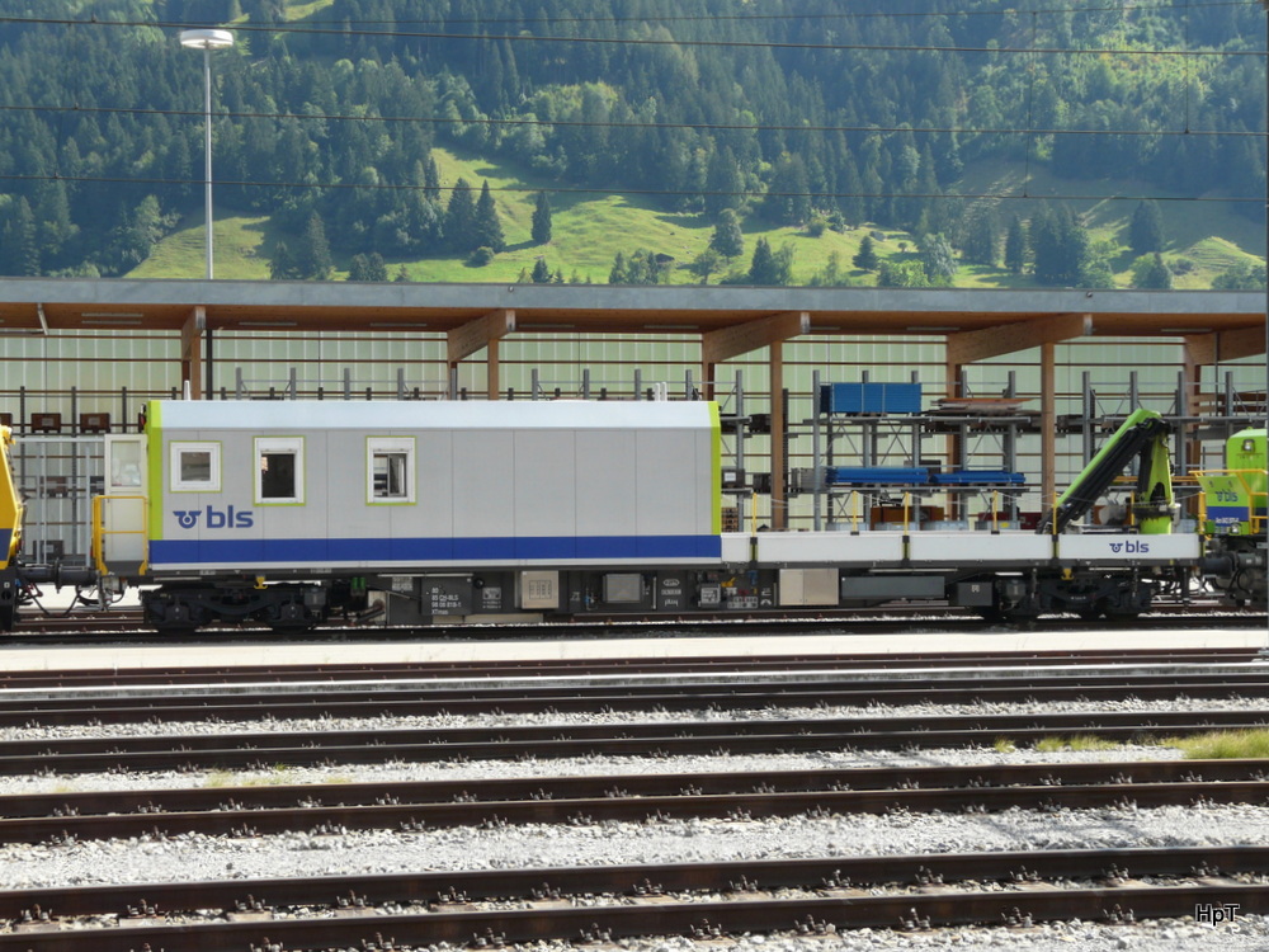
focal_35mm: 67
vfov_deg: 21.9
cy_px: 476
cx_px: 634
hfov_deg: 29.0
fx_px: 2456
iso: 100
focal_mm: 11.1
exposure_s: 1/250
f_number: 4.5
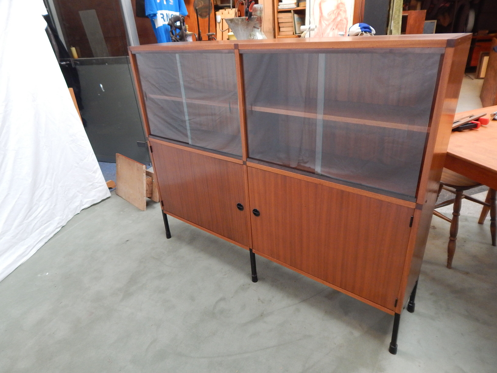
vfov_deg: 61.1
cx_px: 248
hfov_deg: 76.4
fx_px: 316
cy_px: 186
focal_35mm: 22
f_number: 3
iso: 400
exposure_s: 1/15
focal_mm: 4
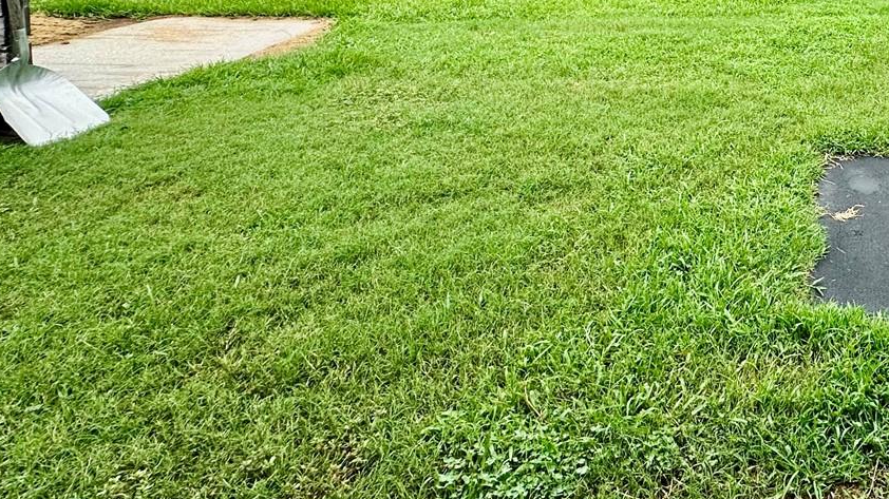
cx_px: 831
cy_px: -110
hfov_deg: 55.4
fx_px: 683
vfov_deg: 32.6
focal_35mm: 29
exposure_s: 1/509
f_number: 2.2
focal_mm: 2.22
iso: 40
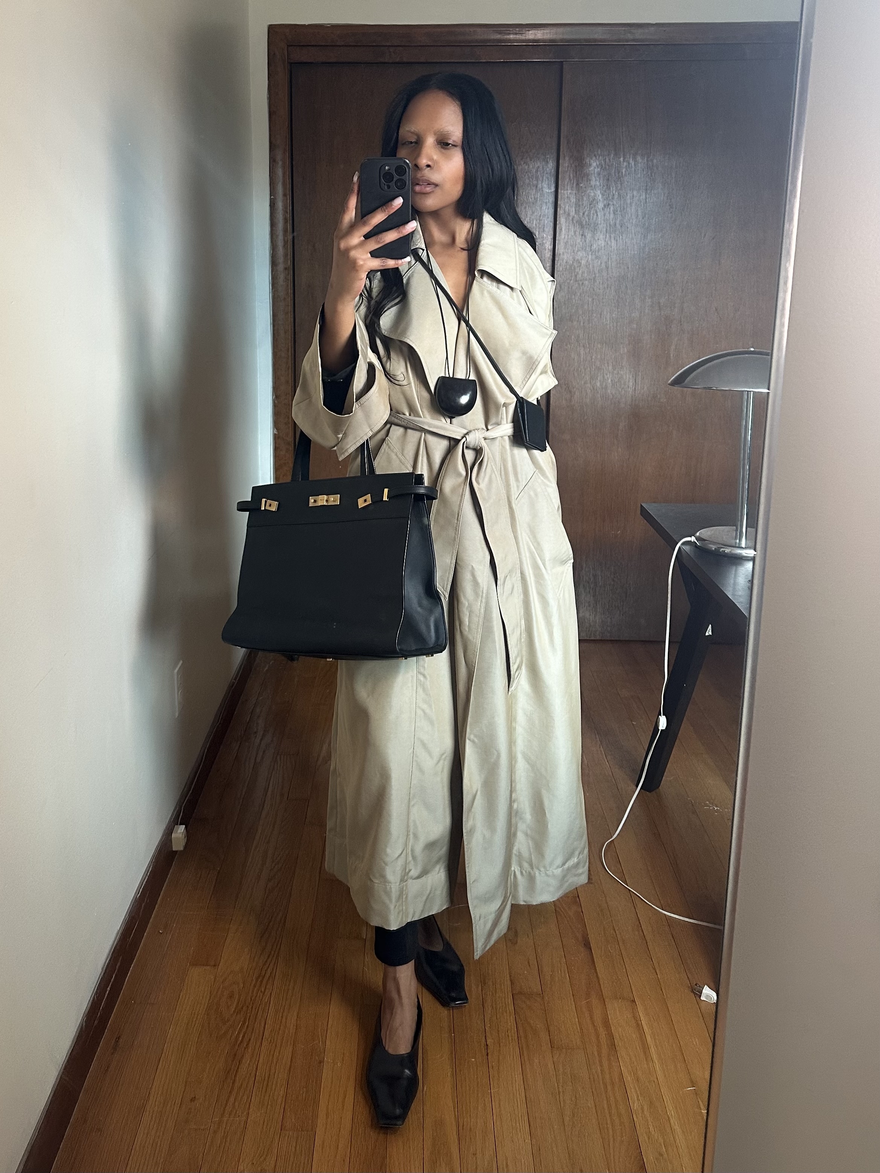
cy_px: 586
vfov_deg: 71.6
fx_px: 813
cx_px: 440
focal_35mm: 24
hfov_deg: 56.8
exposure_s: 1/111
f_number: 1.78
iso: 250
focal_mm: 6.86
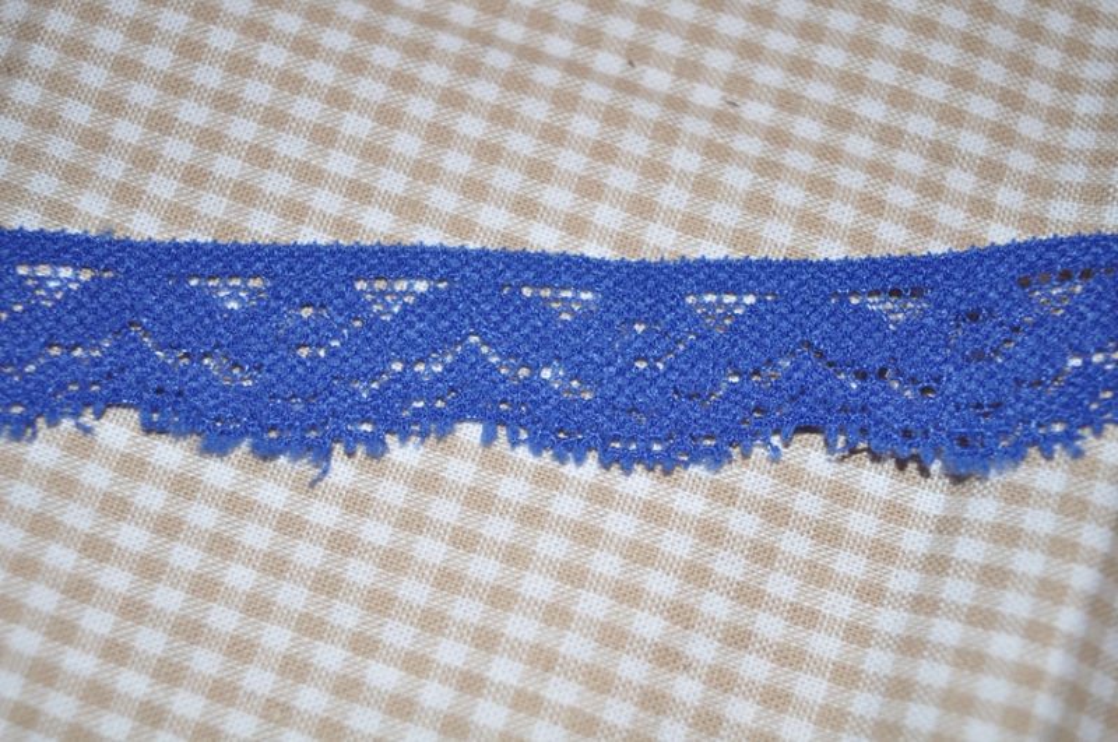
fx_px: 1768
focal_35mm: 57
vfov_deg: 23.7
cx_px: 559
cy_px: 371
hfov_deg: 35.1
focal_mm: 38
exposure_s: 1/60
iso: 200
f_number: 4.8
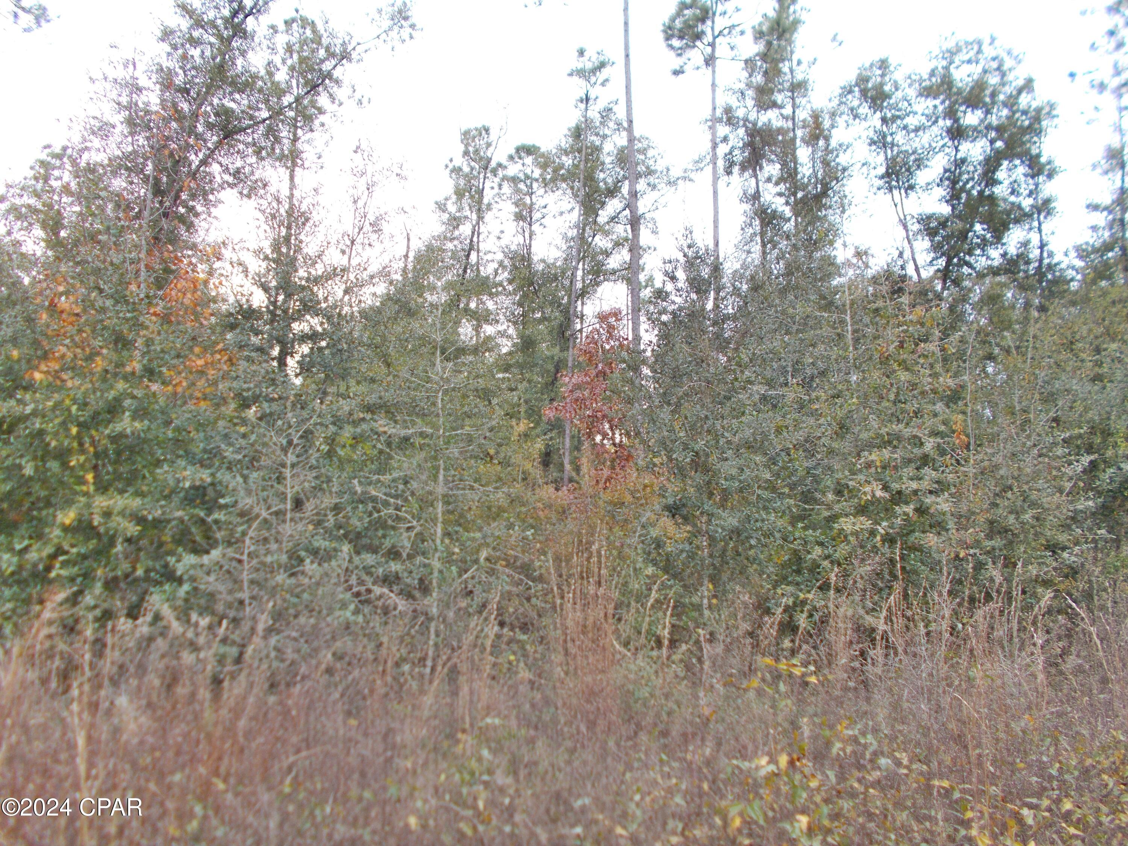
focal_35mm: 26
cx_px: 564
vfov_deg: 53.1
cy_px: 423
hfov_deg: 67.3
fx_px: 847
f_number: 3.2
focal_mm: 4.6
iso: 80
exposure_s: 1/160
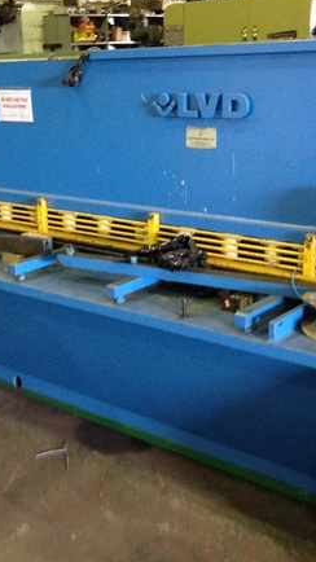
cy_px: 273
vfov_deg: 39.2
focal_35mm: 53
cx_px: 110
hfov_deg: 22.5
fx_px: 790
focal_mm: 4.12
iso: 400
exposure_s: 1/17
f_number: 2.4
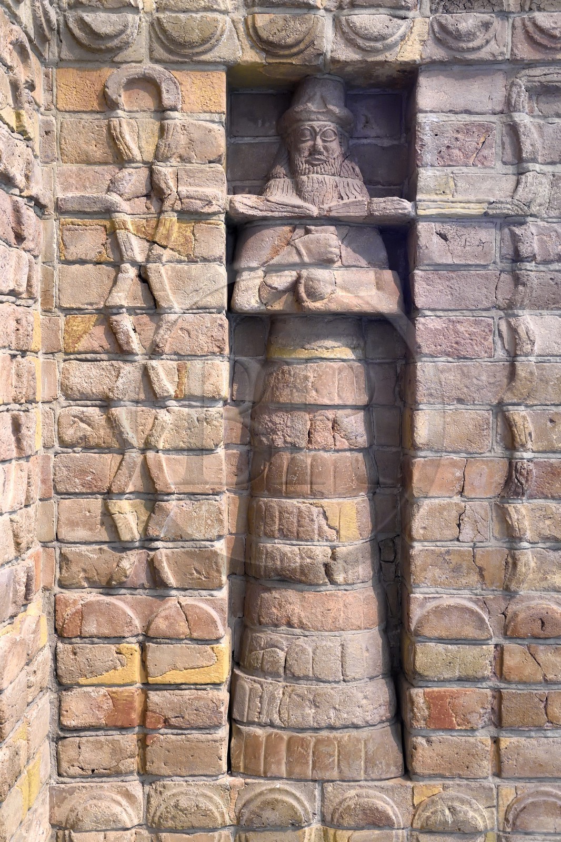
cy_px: 421
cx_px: 280
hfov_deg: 33.4
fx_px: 935
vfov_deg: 48.5
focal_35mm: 40
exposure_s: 1/60
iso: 3200
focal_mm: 40
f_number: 6.3
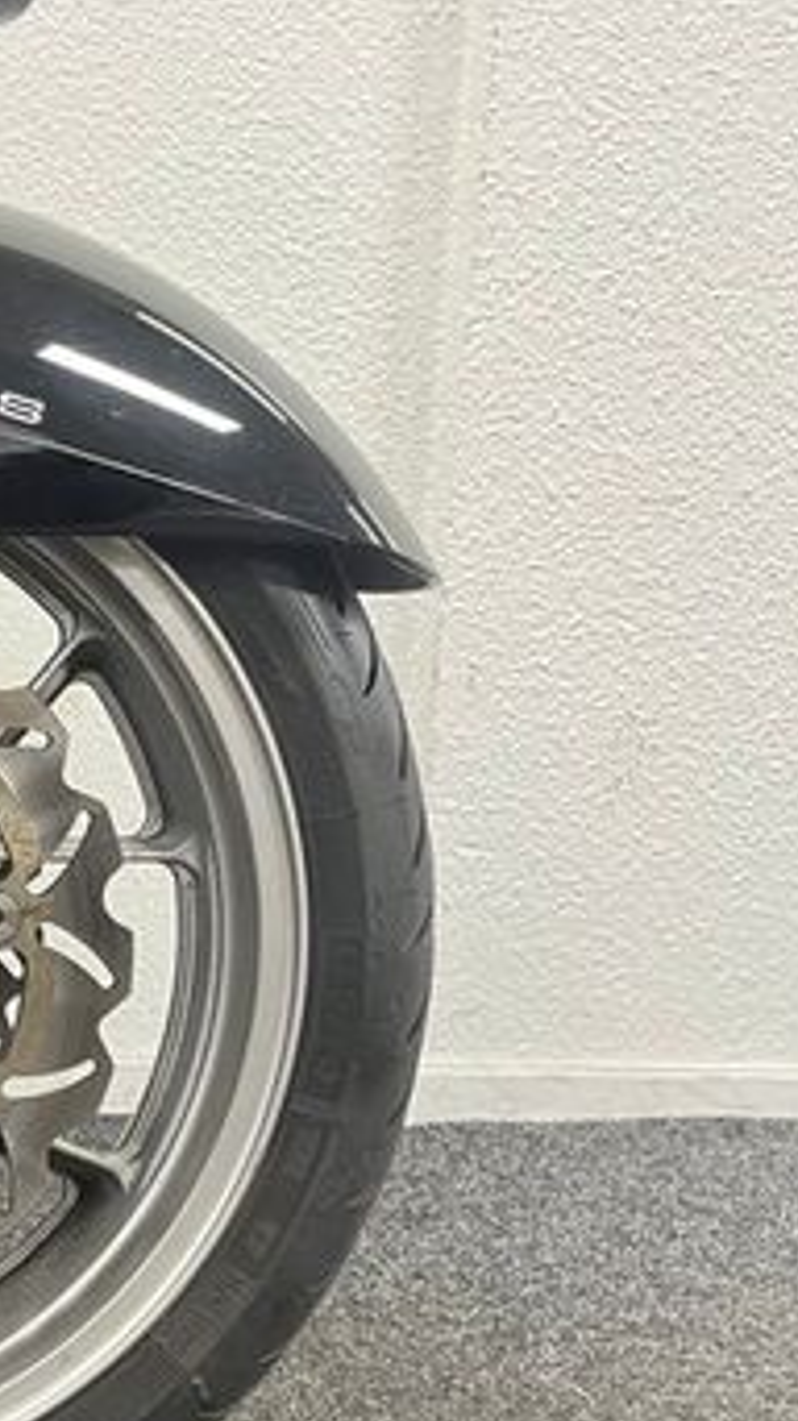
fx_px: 1997
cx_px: -411
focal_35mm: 53
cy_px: 852
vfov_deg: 39.0
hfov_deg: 19.6
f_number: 1.6
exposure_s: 1/50
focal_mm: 5.1
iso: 400
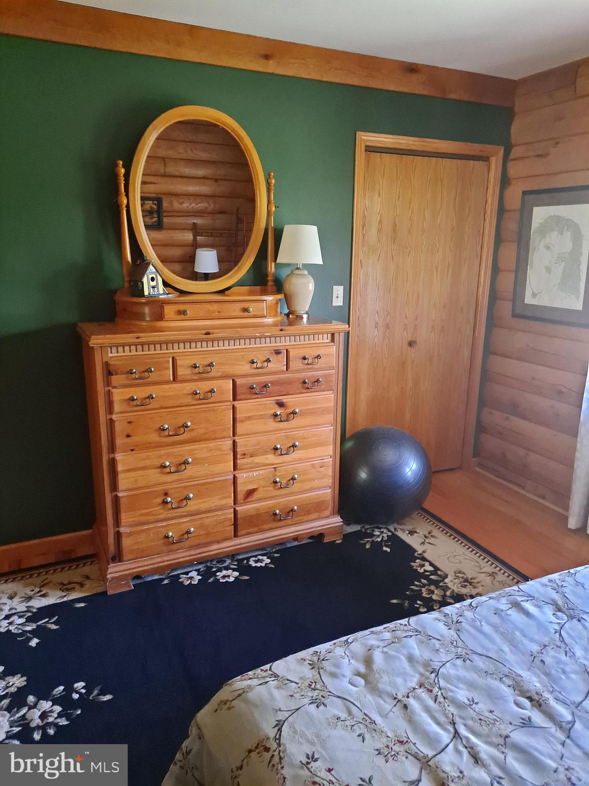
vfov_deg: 69.4
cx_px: 294
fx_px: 567
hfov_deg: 54.9
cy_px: 393
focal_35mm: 25
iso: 1000
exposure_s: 1/20
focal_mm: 4.6
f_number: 2
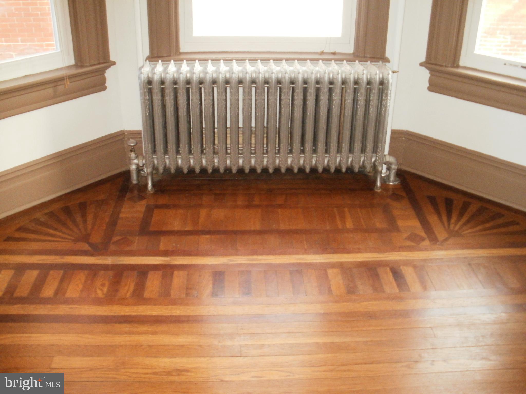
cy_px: 197
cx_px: 263
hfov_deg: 51.4
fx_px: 547
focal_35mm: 36
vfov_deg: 39.7
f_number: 3.5
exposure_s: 1/30
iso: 320
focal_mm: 6.3
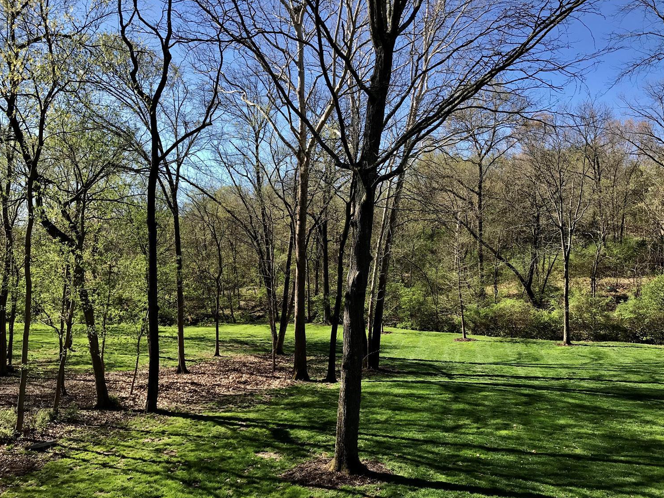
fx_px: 576
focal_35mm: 30
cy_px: 266
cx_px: 329
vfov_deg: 46.8
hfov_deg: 60.0
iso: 20
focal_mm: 3.99
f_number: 1.8
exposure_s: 1/987
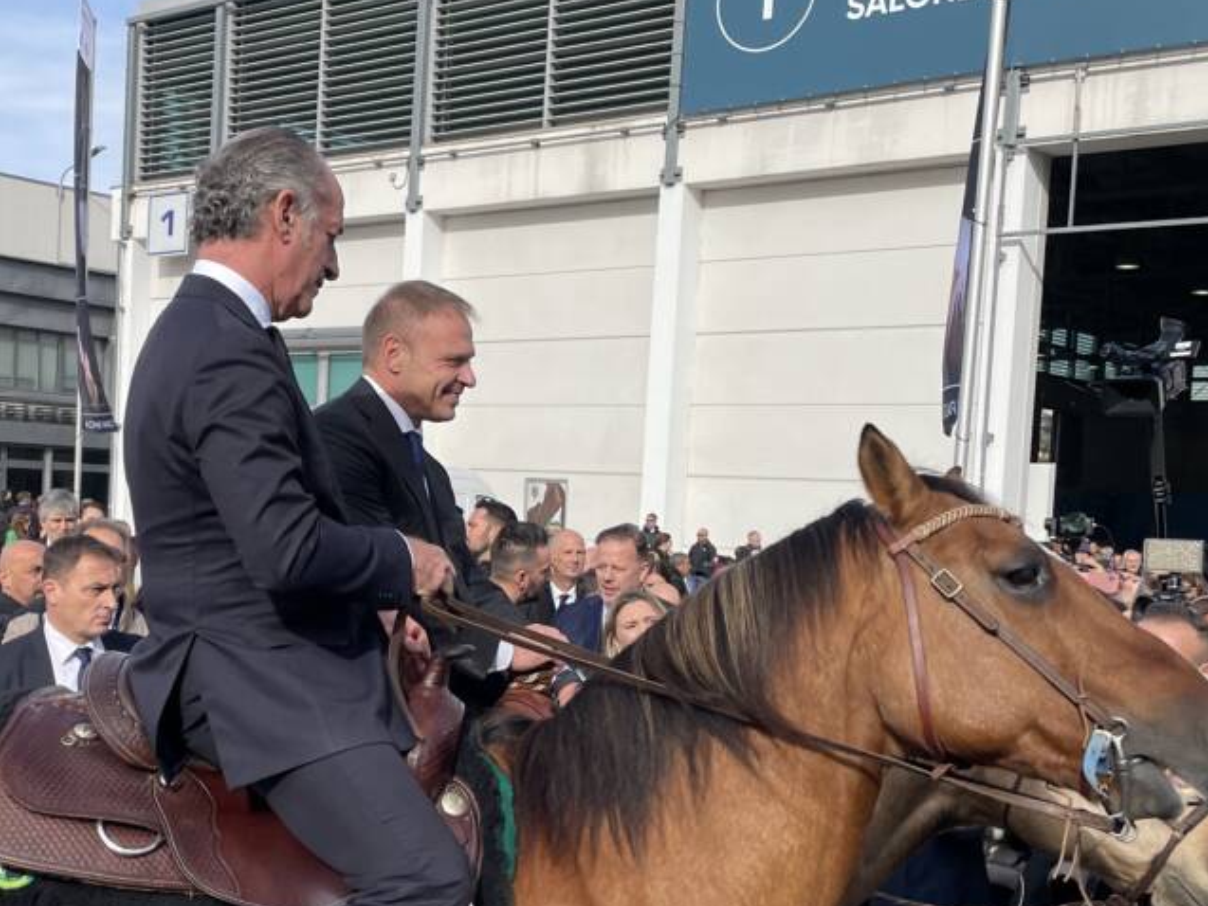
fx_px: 1710
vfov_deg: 29.5
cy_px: 588
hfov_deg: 38.5
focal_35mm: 49
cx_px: 408
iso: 32
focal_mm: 4.2
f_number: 1.6
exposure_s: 1/2564
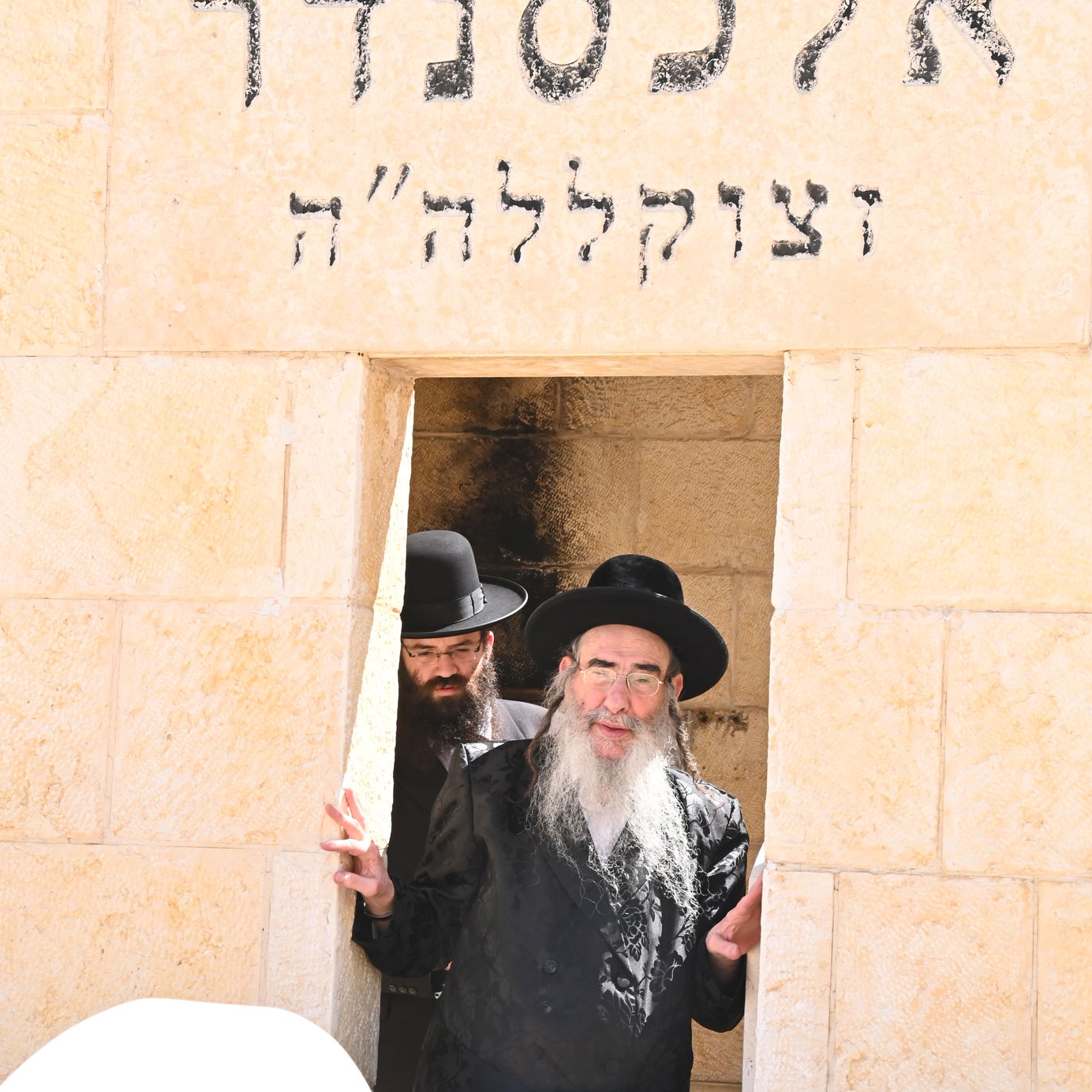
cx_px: 543
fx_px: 2855
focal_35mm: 80
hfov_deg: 21.7
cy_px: 635
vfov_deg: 21.6
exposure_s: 1/320
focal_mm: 62
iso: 1250
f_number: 16
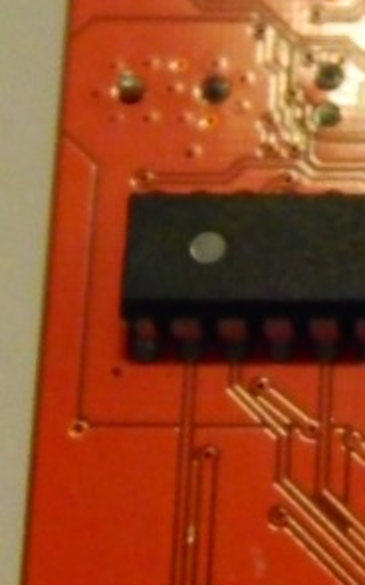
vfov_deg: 13.2
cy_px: 288
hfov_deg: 8.1
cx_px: 549
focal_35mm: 159
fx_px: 2534
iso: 180
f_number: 3.5
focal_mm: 7.3
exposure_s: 1/40
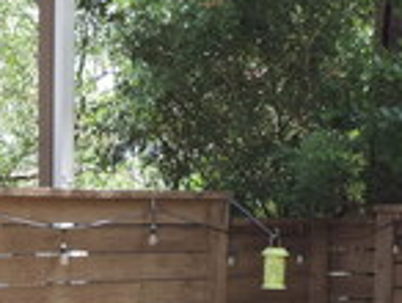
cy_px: 377
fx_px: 1221
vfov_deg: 13.7
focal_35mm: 105
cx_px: 96
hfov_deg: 18.6
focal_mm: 4.3
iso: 80
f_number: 3
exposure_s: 1/125
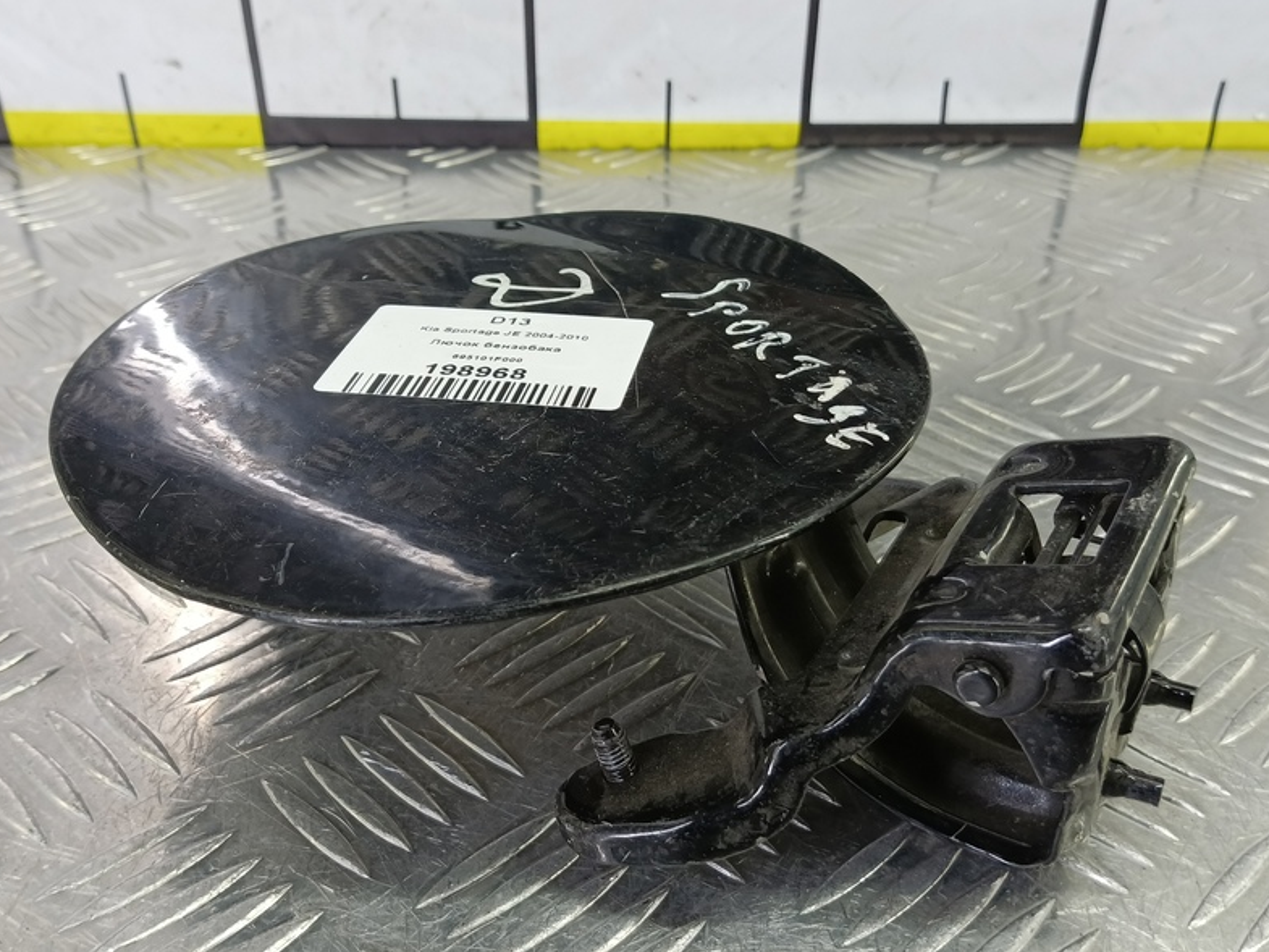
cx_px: 603
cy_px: 516
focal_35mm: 30
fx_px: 1100
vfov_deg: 46.8
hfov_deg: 59.9
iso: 176
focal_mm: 4.11
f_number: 1.6
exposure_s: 1/50
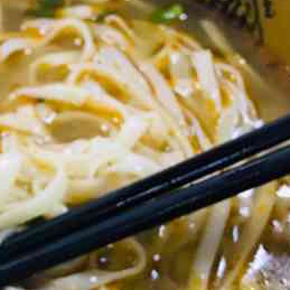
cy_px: 156
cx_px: -29
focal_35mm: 89
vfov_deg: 19.5
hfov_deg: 18.7
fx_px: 844
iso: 80
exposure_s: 1/17
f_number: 1.8
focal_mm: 3.99
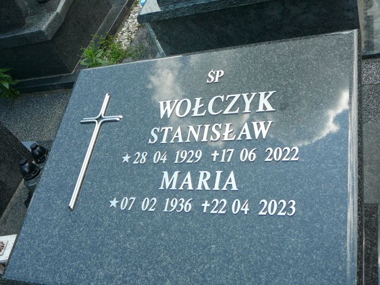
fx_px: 428
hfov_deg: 47.9
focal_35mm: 39
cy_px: 142
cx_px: 190
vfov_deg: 36.8
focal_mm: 5.8
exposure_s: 1/320
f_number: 3
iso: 80
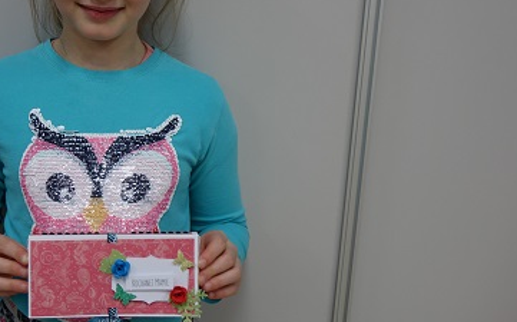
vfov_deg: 26.6
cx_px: 152
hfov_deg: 41.0
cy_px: 91
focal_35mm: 48
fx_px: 676
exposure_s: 1/40
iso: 160
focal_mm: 11.35
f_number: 2.8
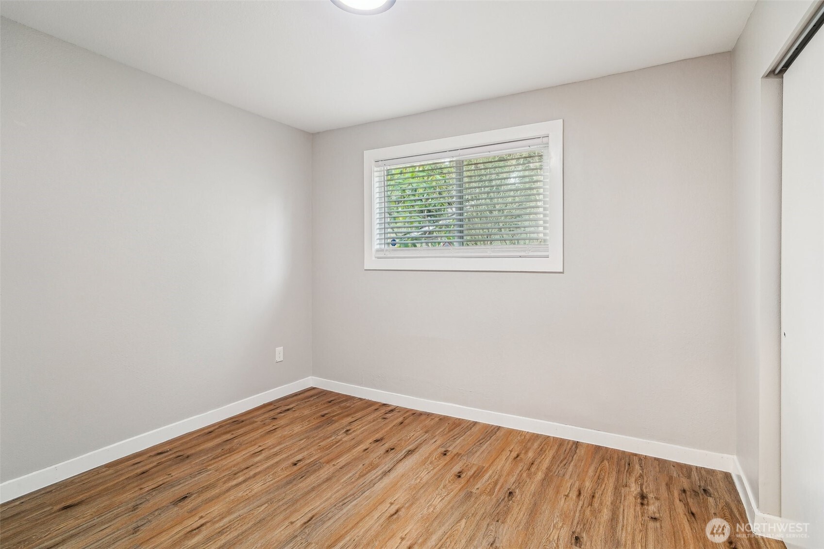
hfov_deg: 96.7
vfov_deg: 73.7
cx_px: 412
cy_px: 274
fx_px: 366
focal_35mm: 16
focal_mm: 16
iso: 1600
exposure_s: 1/20
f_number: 8
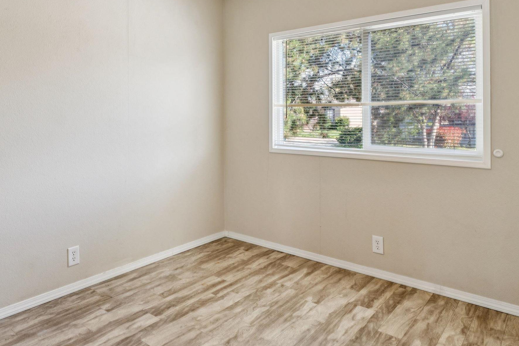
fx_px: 387
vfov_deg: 47.3
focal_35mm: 27
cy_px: 113
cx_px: 220
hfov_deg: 67.3
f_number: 13
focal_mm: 15.5
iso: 400
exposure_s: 1/20
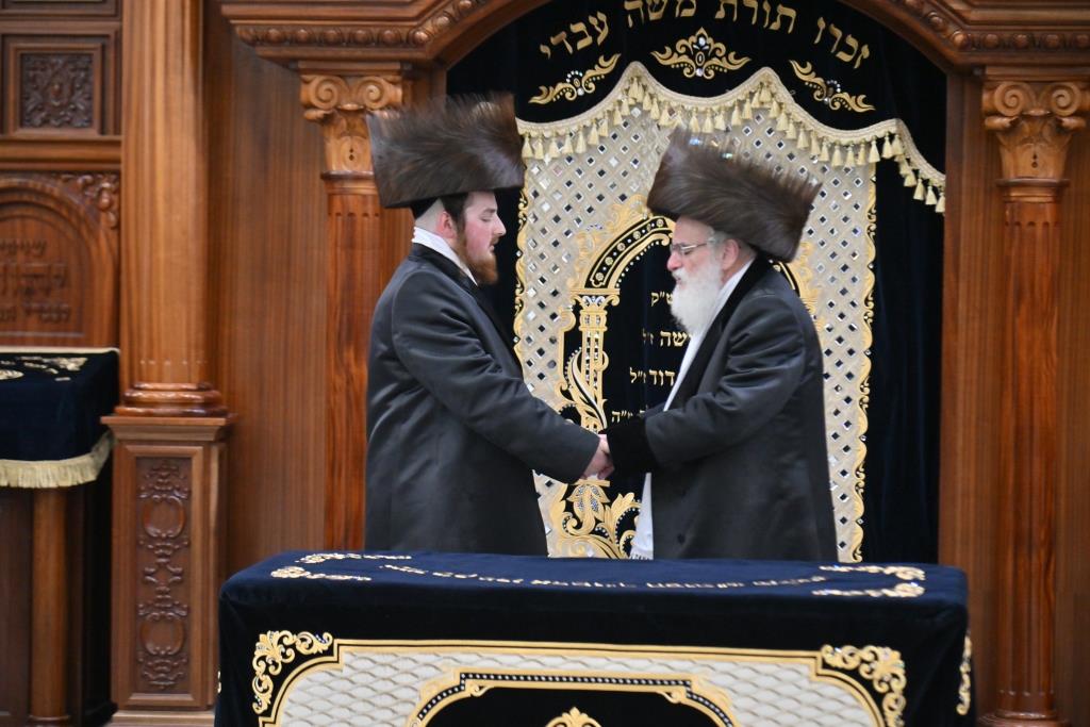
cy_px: 364
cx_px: 545
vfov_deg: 13.0
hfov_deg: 19.5
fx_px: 3179
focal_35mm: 105
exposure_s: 1/160
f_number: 4
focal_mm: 105
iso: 1600
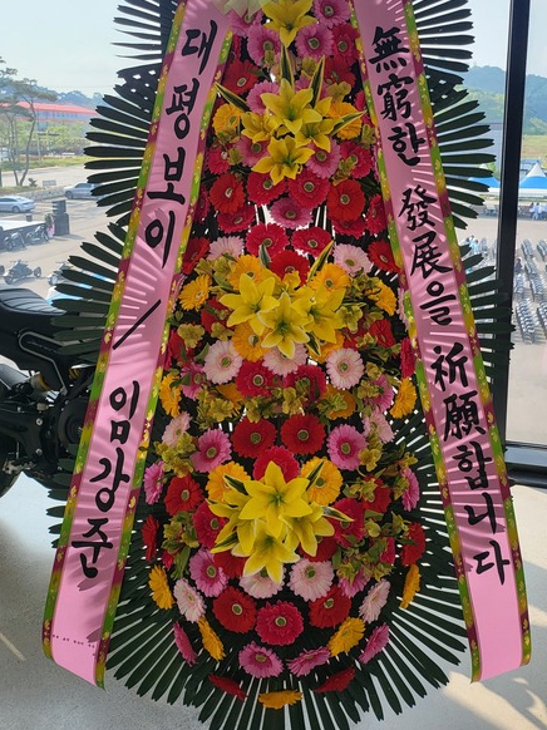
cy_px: 267
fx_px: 696
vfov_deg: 54.6
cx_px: 321
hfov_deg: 42.8
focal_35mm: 33
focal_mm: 5
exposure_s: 1/789
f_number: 1.8
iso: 40
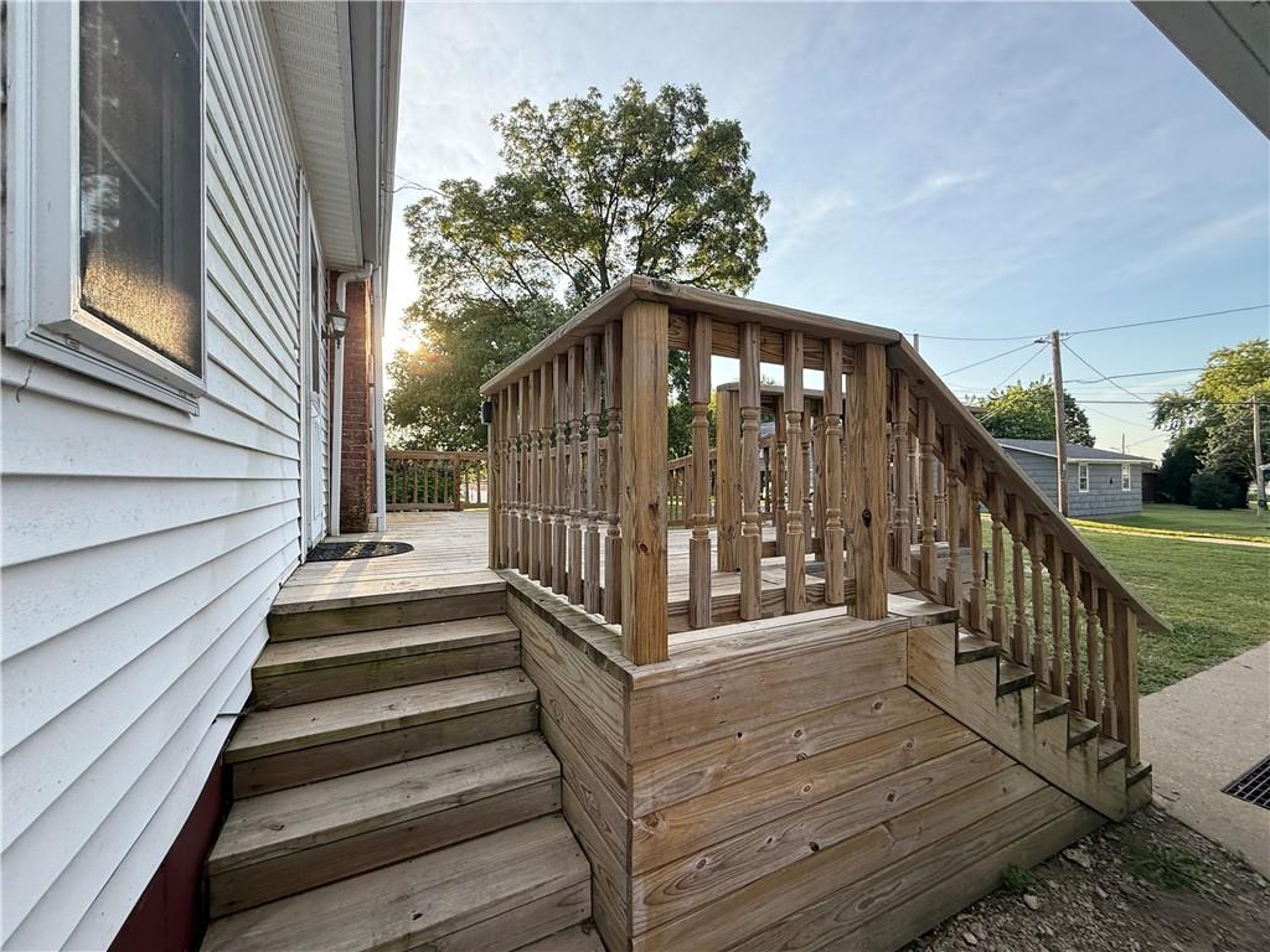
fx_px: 514
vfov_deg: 85.7
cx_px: 635
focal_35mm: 14
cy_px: 476
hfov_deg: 102.1
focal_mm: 2.22
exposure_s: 1/277
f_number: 2.2
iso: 64
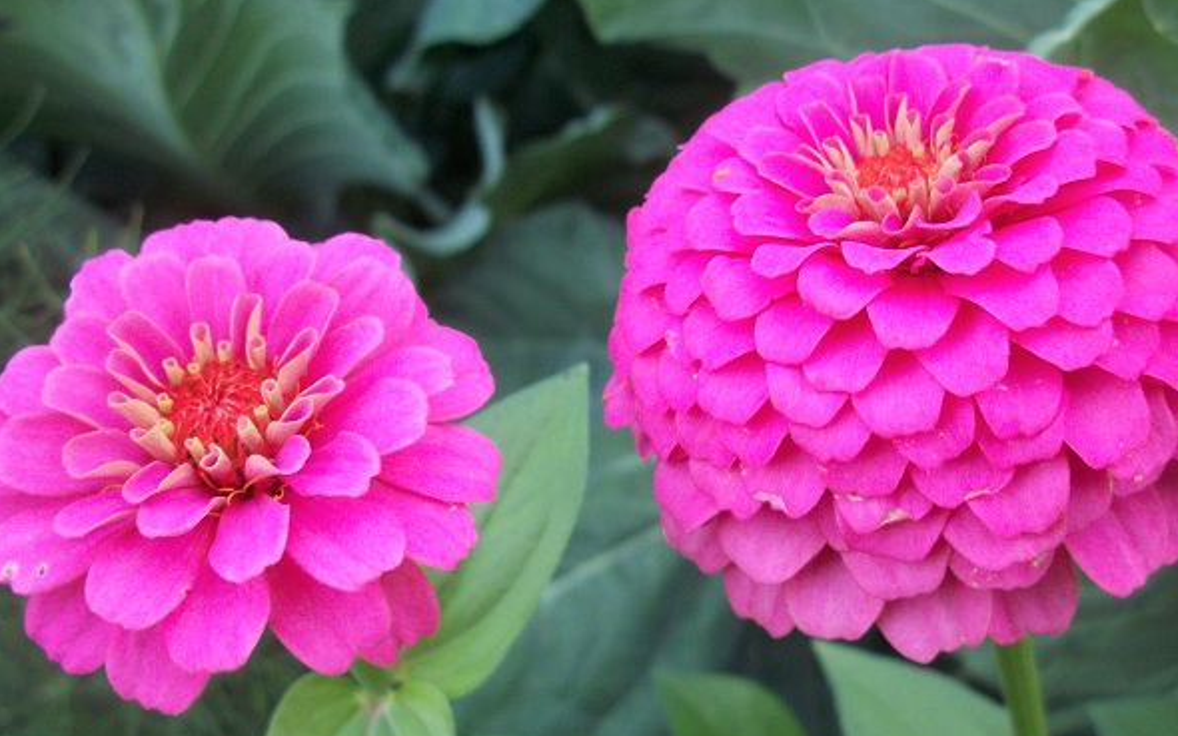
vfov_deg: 29.2
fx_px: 1413
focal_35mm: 44
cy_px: 420
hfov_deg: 45.2
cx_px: 663
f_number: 3.1
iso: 160
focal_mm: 6.3
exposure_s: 1/15
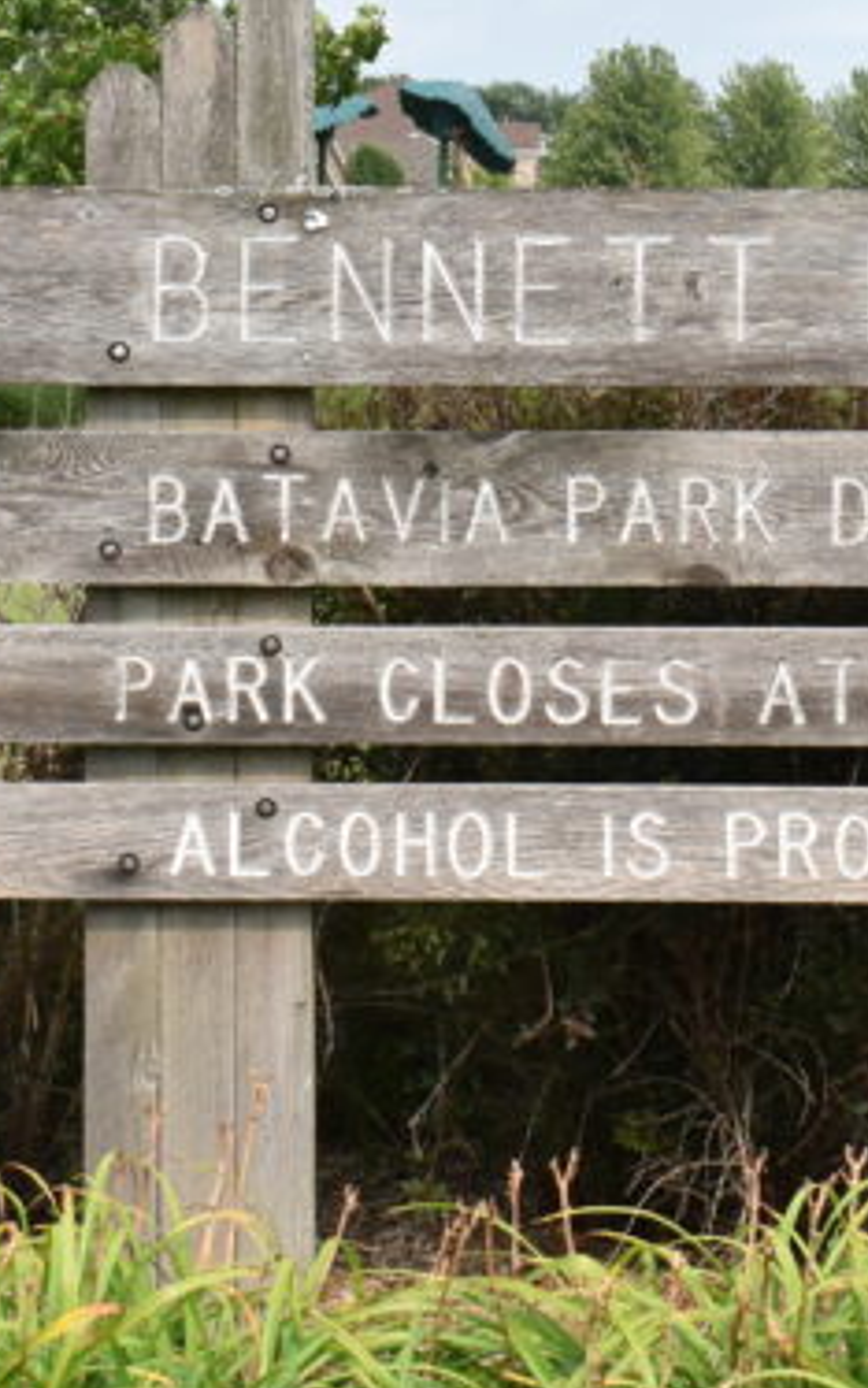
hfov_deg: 10.8
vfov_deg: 17.2
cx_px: 542
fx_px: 4591
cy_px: 540
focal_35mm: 121
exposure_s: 1/320
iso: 200
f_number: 9
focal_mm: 29
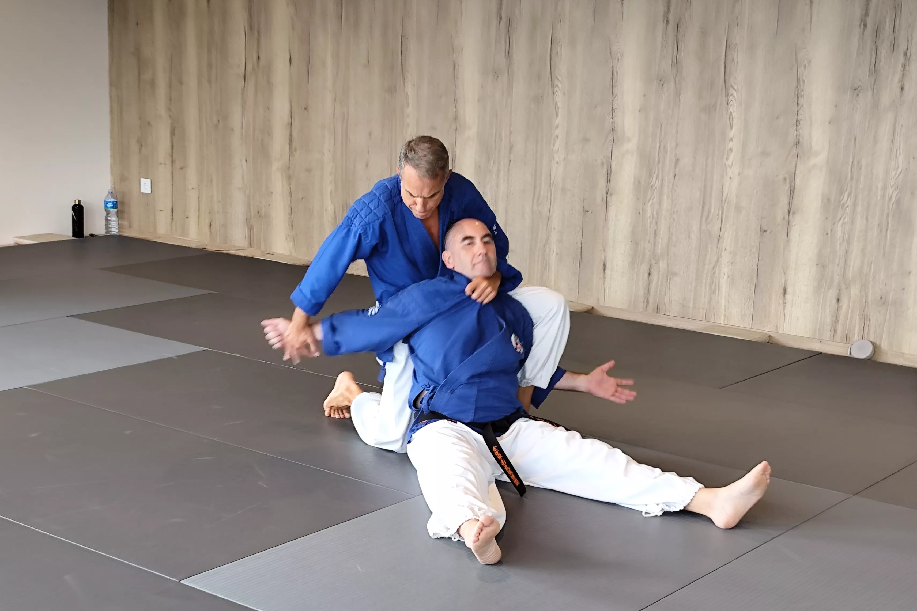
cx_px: 392
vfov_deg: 23.7
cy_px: 367
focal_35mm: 57
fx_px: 1452
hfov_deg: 35.0
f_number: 1.65
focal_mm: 6.14
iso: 200
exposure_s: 1/33.3
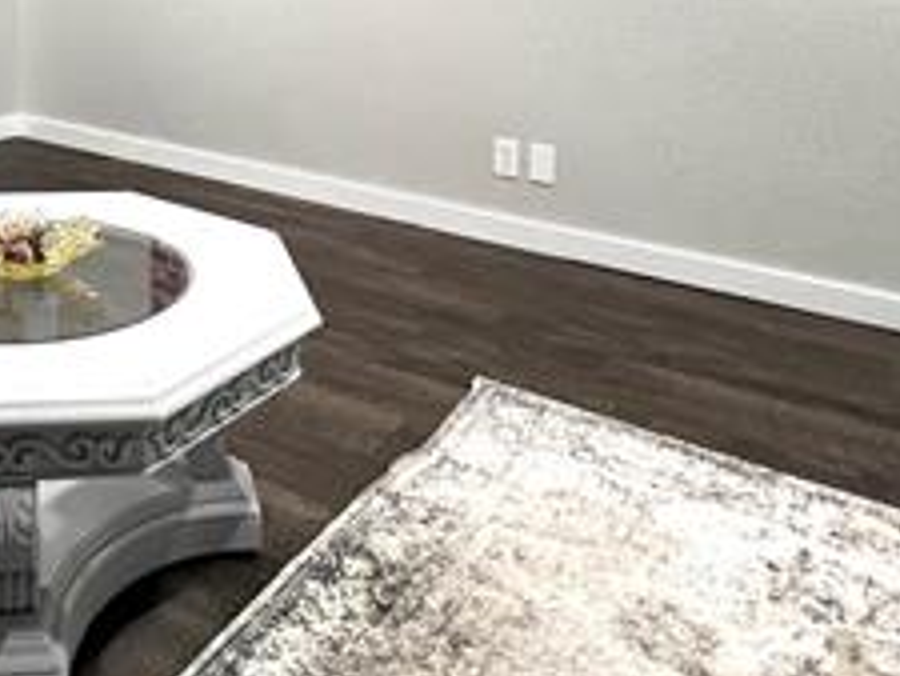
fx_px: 962
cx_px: 204
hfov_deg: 47.8
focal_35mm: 37
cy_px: -80
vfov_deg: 33.4
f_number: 1.8
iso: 500
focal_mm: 1.57
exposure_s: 1/60
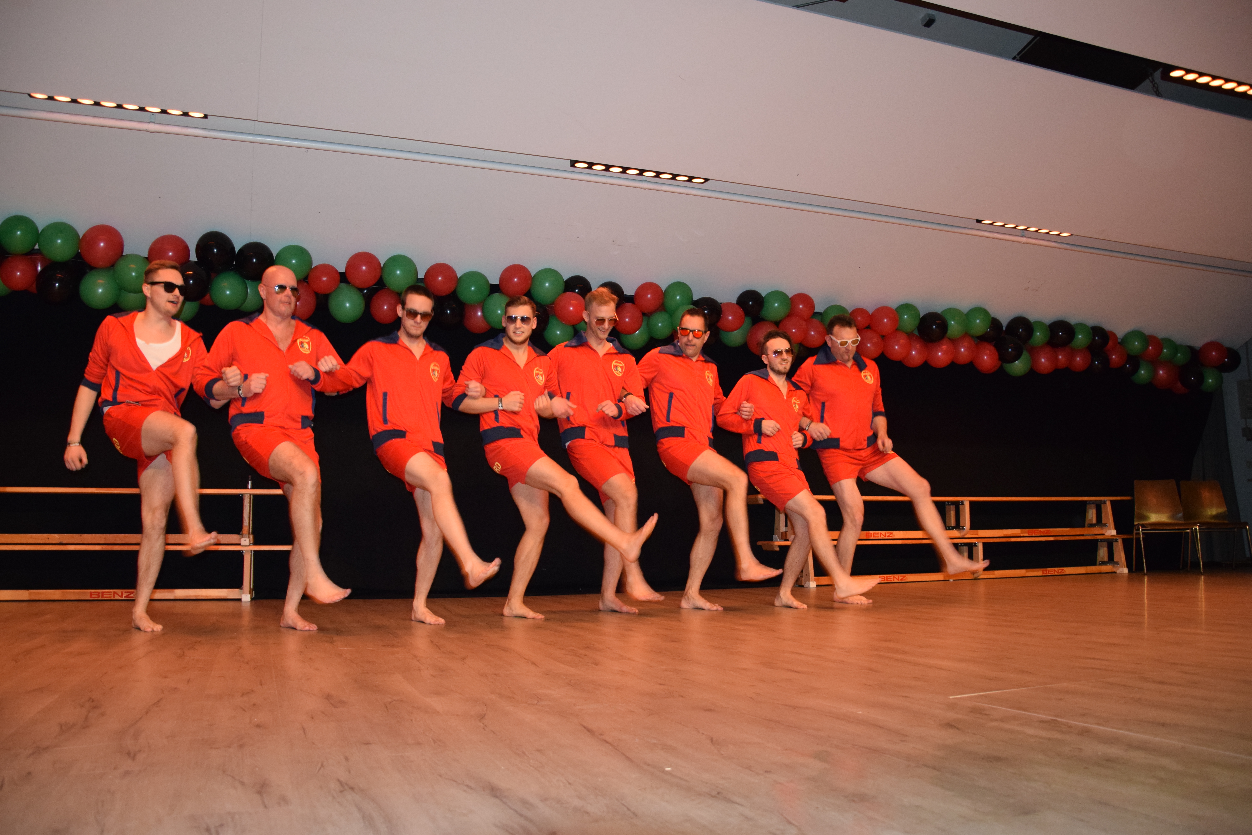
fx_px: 939
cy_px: 418
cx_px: 626
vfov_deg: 47.9
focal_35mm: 27
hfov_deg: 67.4
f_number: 3.5
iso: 2200
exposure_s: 1/60
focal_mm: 18
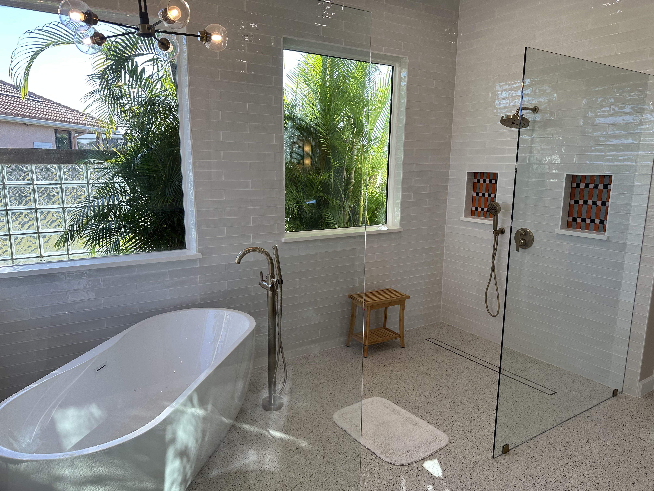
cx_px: 327
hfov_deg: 71.6
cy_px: 246
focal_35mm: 24
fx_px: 453
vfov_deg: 56.8
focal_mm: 6.86
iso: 80
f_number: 1.78
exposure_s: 1/258
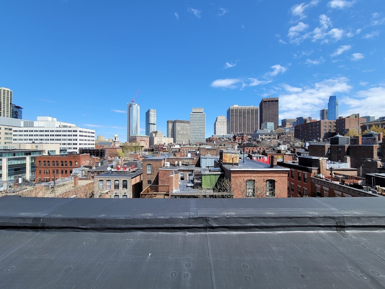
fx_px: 145
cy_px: 144
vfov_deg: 89.9
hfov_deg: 106.2
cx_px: 192
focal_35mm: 13
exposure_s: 1/1576
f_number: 2.2
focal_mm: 2.2
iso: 64
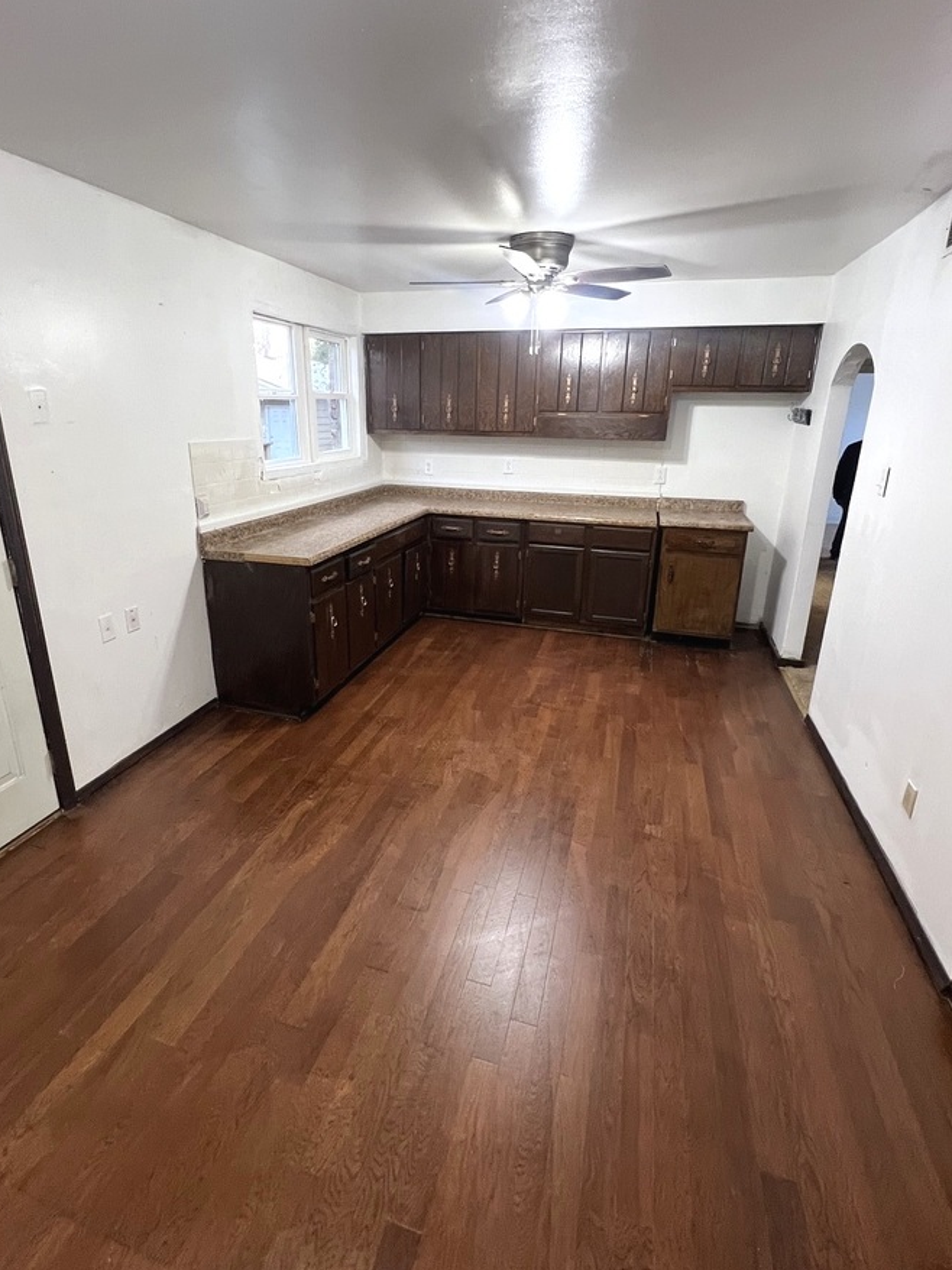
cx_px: 451
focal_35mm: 16
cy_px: 602
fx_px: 587
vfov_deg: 94.4
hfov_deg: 78.0
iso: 250
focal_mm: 1.57
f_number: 1.8
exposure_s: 1/60
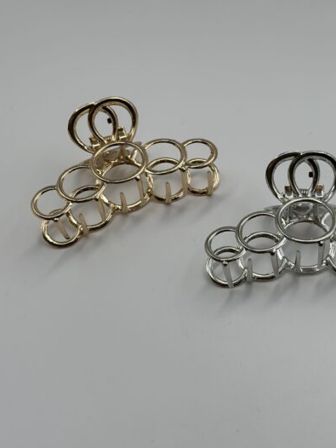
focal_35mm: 73
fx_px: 944
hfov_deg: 20.1
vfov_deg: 26.7
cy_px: 204
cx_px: 219
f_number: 1.78
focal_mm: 6.86
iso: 100
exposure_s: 1/3155
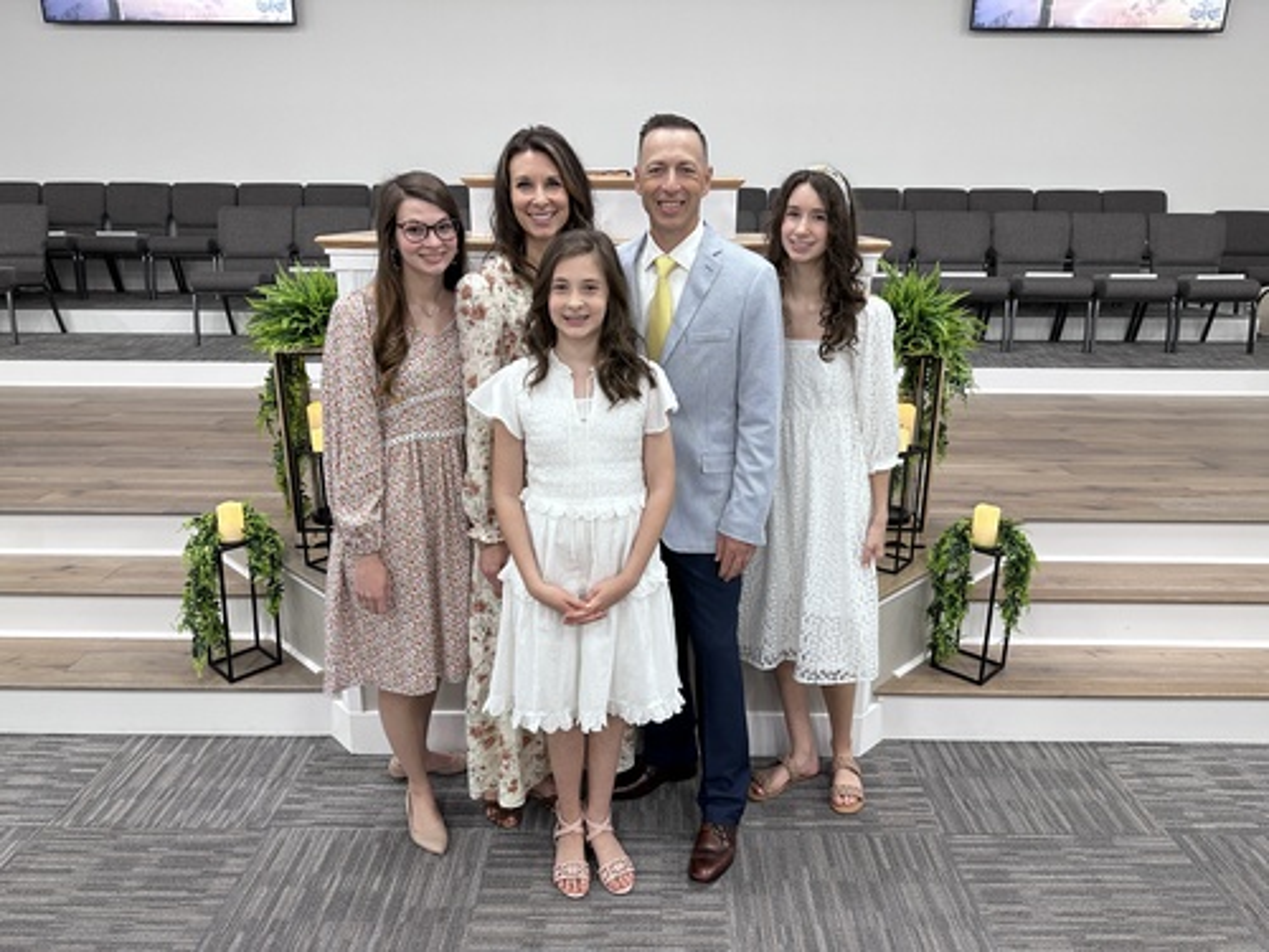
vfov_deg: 56.8
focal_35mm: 24
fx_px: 880
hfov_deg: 71.6
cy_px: 476
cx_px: 634
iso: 160
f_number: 1.78
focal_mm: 6.86
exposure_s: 1/60
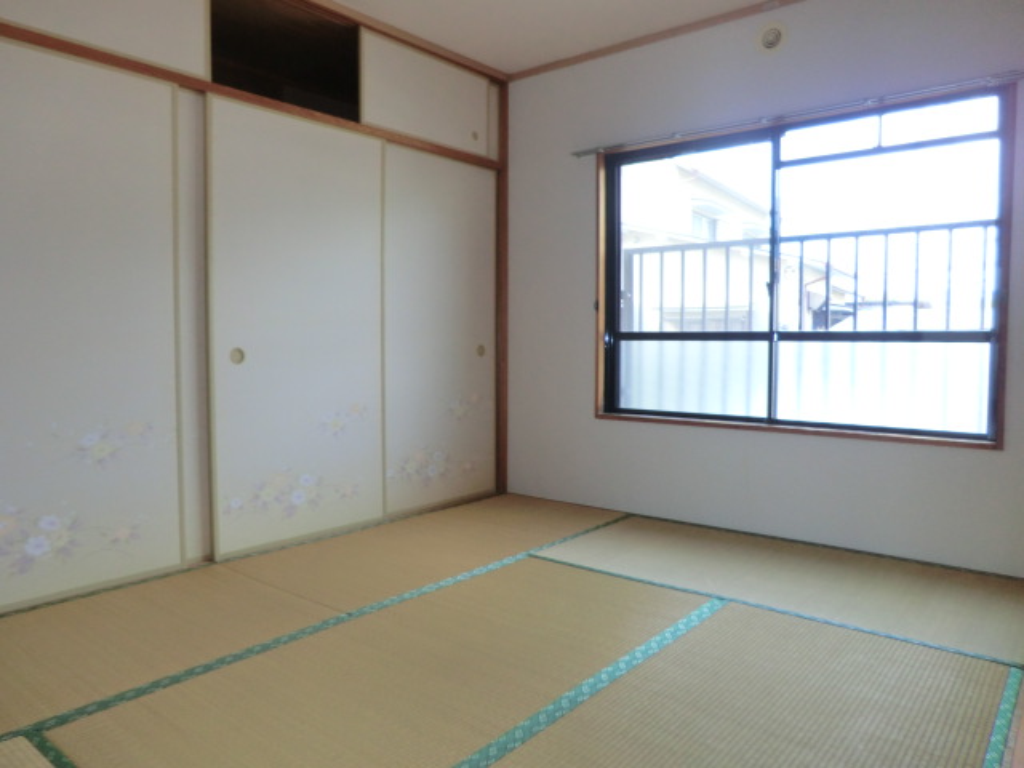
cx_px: 512
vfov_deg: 56.8
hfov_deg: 71.6
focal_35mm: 24
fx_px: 710
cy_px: 384
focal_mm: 4.3
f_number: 3.2
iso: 100
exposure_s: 1/60
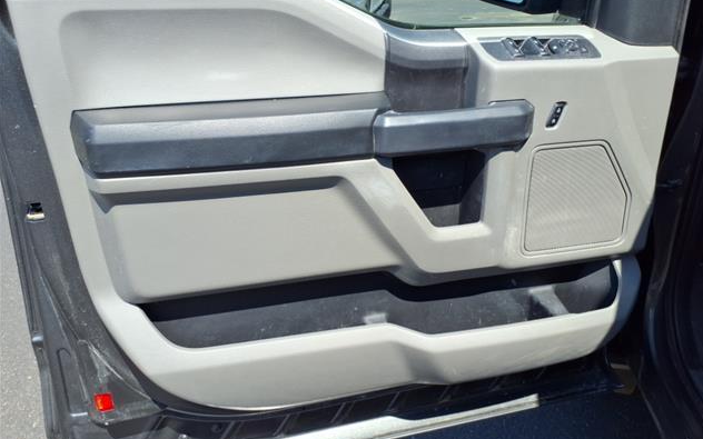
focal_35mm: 29
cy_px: 188
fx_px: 556
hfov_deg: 64.6
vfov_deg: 43.0
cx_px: 355
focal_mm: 3.58
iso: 40
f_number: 1.9
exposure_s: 1/909
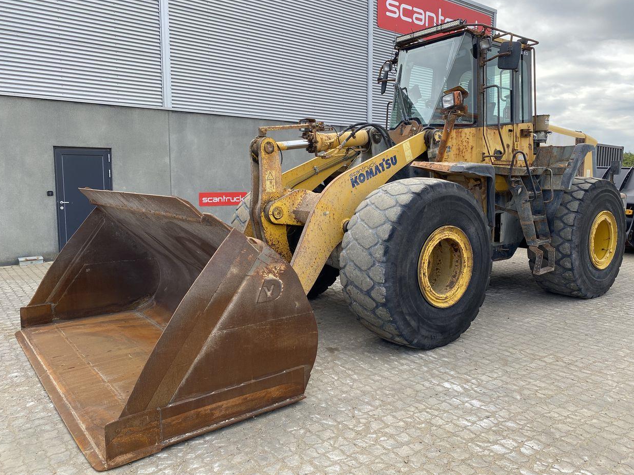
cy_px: 234
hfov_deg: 65.3
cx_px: 324
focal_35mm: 27
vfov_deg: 51.3
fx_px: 494
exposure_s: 1/637
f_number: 1.8
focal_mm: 4.25
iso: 32
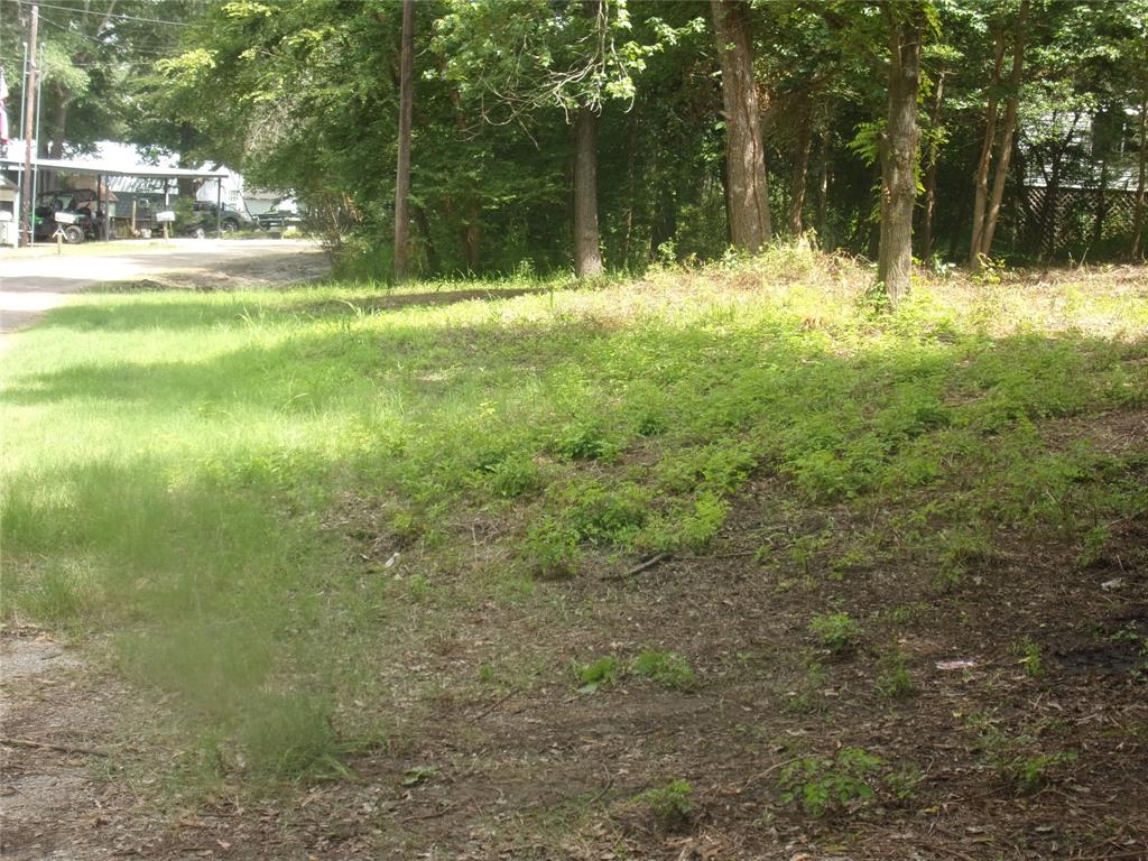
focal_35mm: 54
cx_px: 574
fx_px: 1791
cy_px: 430
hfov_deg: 35.5
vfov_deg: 27.0
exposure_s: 1/100
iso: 80
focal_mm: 9.8
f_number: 4.3
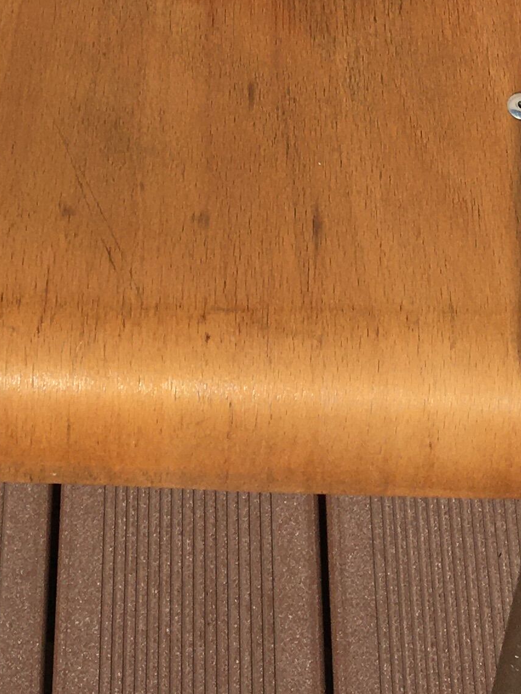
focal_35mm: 102
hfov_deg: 14.5
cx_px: 181
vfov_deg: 17.0
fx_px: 2046
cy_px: -411
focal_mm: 4.15
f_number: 2.2
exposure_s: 1/3497
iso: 25
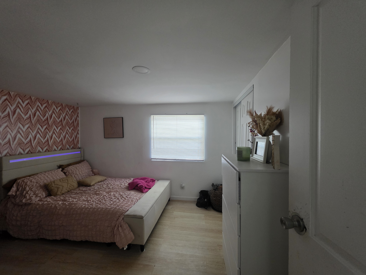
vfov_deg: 89.9
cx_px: 183
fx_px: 137
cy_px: 138
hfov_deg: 106.2
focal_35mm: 13
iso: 640
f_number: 1.9
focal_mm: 2.2
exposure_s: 1/60
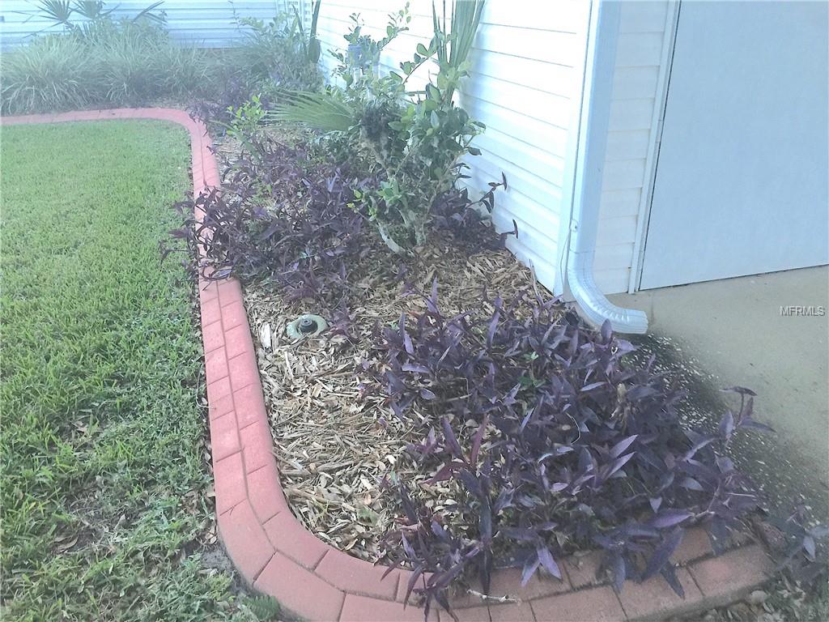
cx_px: 414
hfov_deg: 61.7
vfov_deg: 48.2
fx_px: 695
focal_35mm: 29
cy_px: 311
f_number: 2.2
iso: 64
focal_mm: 4.15
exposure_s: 1/4
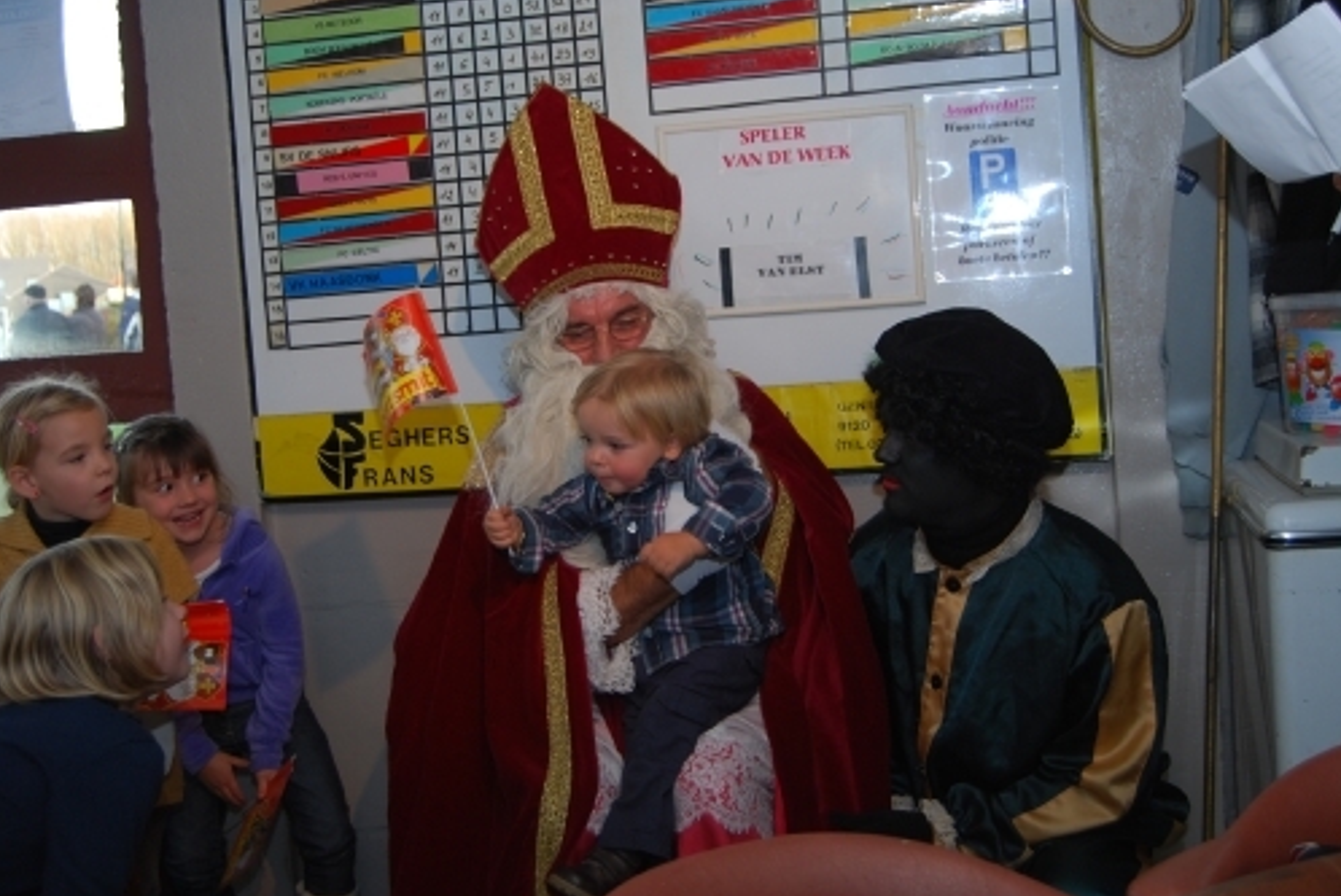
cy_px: 383
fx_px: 1752
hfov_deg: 41.9
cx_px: 668
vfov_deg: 28.7
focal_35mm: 47
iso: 200
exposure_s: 1/60
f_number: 4.2
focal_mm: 26
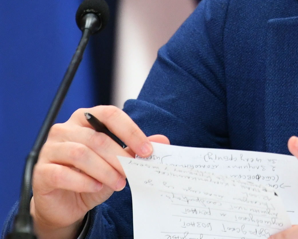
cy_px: -144
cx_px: 410
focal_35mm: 1118
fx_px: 9860
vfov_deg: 1.4
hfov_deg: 1.7
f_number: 4
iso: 1600
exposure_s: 1/200
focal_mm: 200
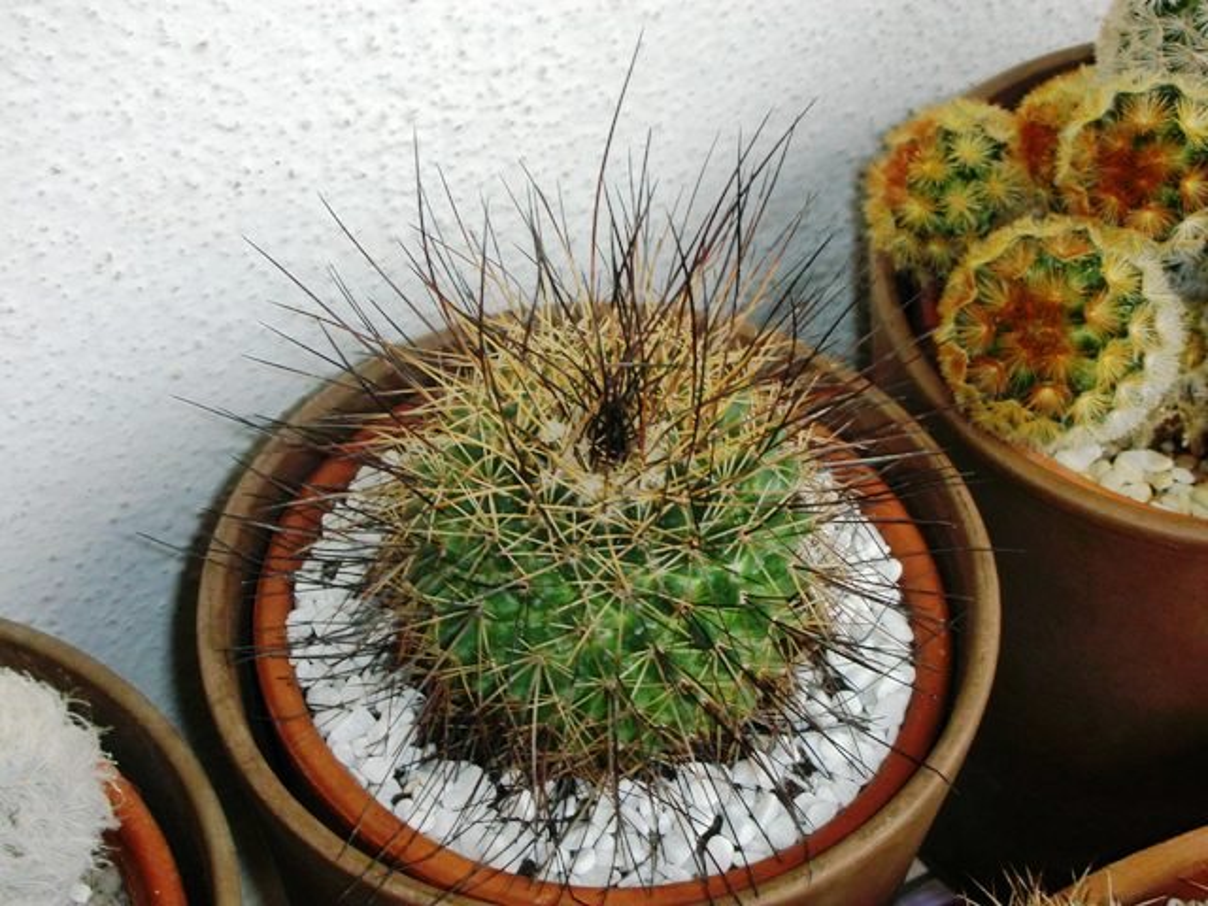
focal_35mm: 73
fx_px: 2547
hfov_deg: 26.7
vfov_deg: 20.2
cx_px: 604
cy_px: 453
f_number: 4.4
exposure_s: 1/60.3
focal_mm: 12.2
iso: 50
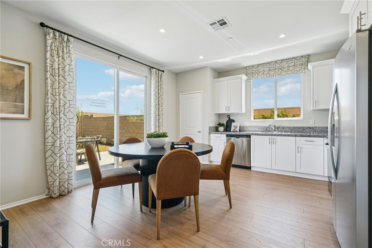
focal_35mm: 15
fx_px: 155
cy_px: 124
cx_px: 186
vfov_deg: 77.3
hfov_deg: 100.4
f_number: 8
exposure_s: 1/30
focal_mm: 15
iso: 100
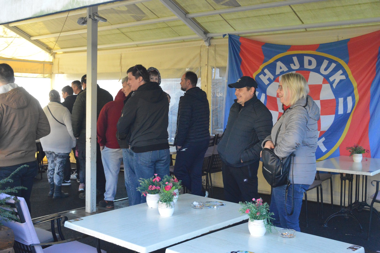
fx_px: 475
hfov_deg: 43.6
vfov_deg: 29.8
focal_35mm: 45
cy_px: 126
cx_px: 190
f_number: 9
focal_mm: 30
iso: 3200
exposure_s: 1/320
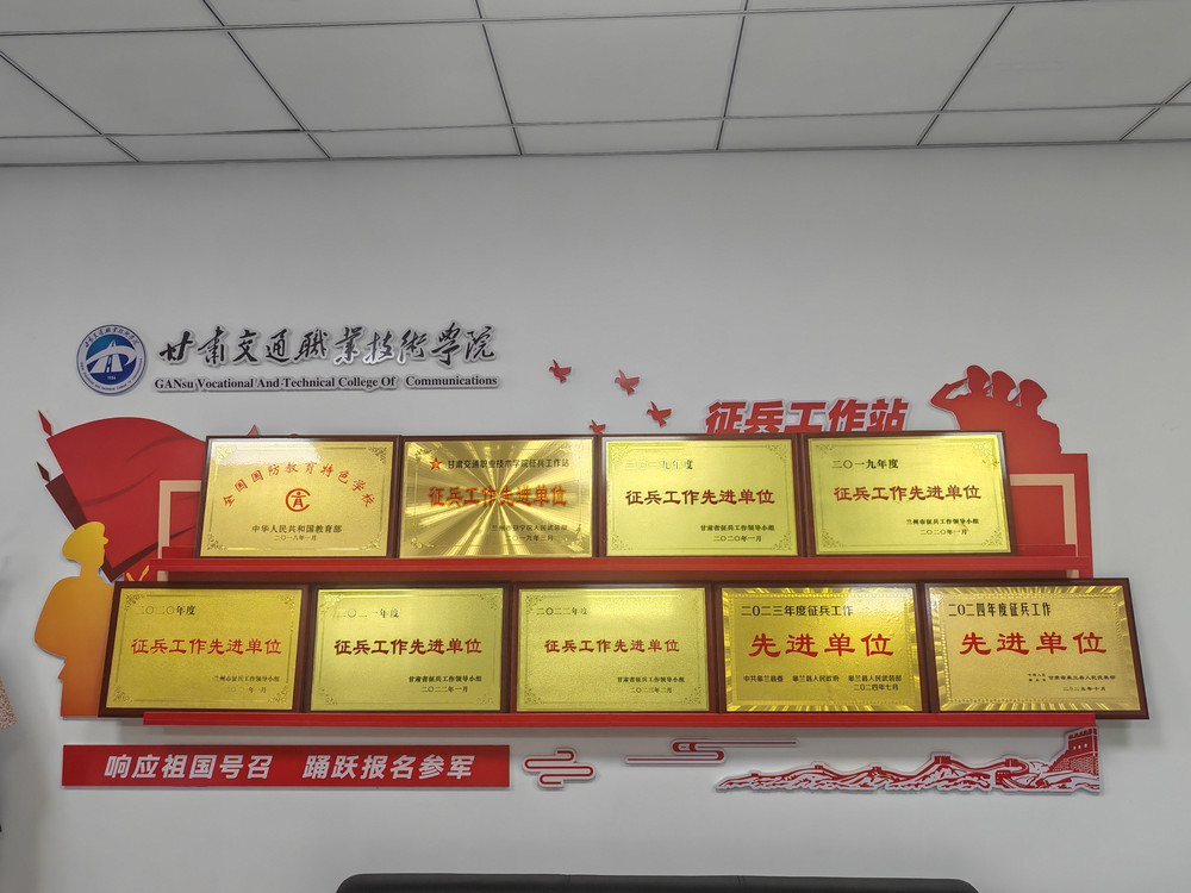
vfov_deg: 45.4
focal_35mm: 31
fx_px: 1067
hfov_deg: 58.4
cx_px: 596
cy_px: 446
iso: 160
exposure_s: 1/99
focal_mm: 5.52
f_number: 1.95
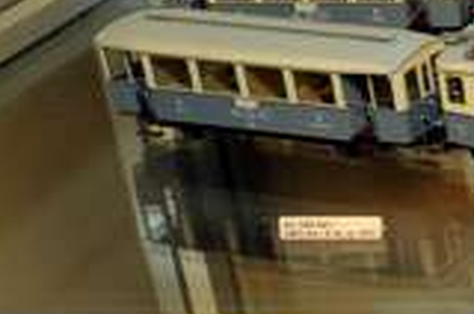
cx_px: 989
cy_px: 56
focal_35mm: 110
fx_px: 1445
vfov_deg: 12.3
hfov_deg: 14.8
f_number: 8
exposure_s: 1/80
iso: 800
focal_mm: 22
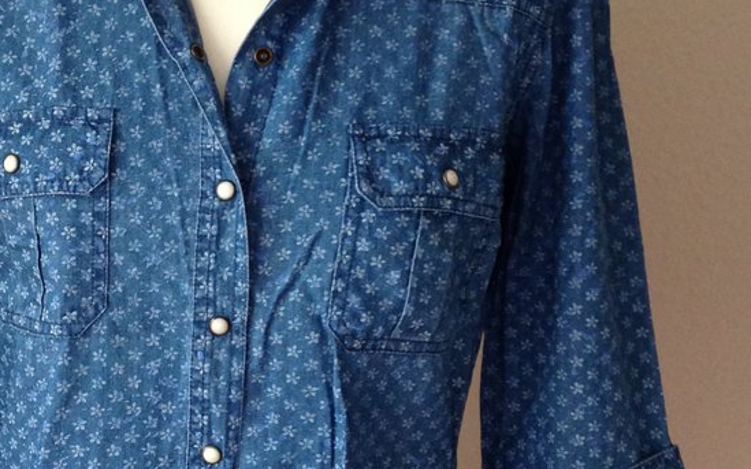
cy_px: 258
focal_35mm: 85
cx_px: 189
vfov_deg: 15.4
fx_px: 1740
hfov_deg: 24.1
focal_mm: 4.12
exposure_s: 1/20
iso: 160
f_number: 2.4
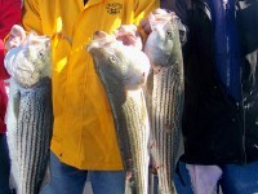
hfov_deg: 27.0
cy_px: 83
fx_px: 537
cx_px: 107
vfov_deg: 20.4
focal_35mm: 72
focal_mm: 5.85
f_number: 2.8
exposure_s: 1/320
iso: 64
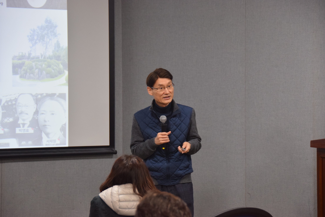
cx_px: 162
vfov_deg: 10.2
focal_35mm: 135
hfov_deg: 15.2
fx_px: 1220
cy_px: 108
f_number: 5.3
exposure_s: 1/60
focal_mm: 90
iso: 1100
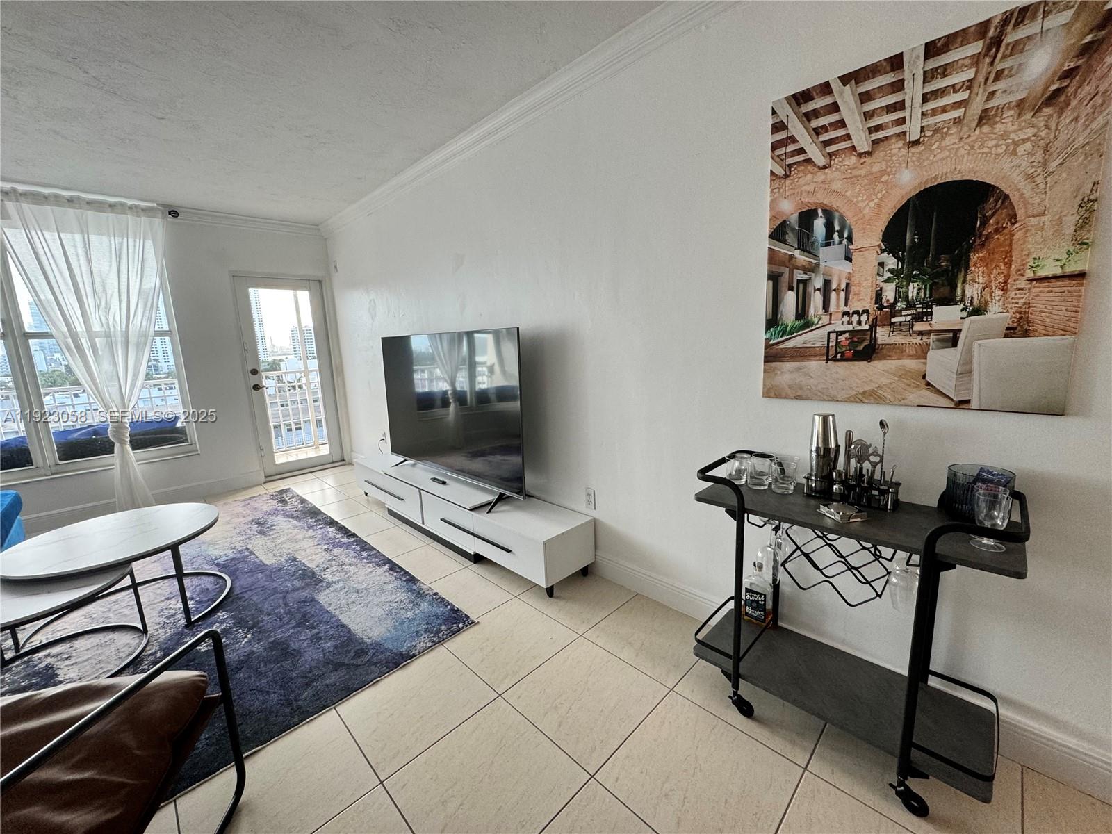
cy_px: 417
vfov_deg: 85.7
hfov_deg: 102.1
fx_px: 450
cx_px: 556
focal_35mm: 14
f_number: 2.2
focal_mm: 2.22
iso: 125
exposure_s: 1/99
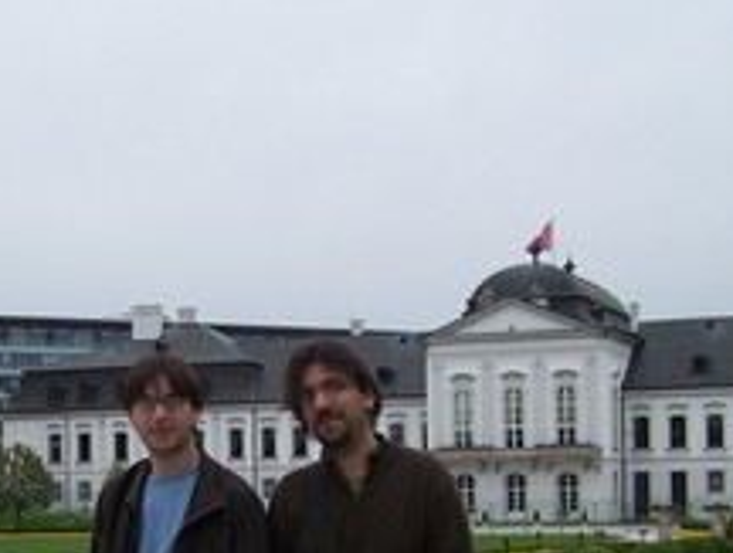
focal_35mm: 79
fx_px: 1677
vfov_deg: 18.5
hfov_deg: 24.5
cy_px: 451
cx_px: 241
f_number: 2.8
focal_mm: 6.3
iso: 80
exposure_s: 1/800
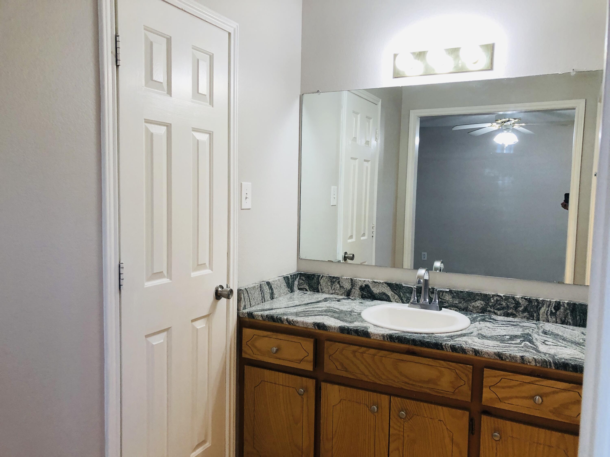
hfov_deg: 63.4
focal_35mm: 28
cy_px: 228
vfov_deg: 49.7
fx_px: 493
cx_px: 305
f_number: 1.8
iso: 32
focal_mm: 3.99
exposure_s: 1/30
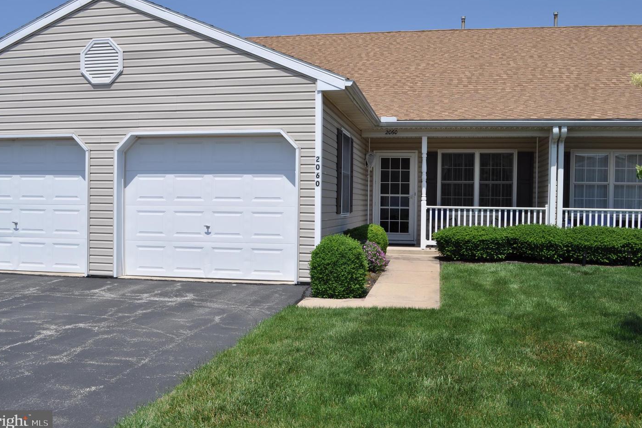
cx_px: 312
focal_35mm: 34
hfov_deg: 55.8
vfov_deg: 38.9
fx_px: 606
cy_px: 214
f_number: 10
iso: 200
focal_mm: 22
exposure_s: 1/400
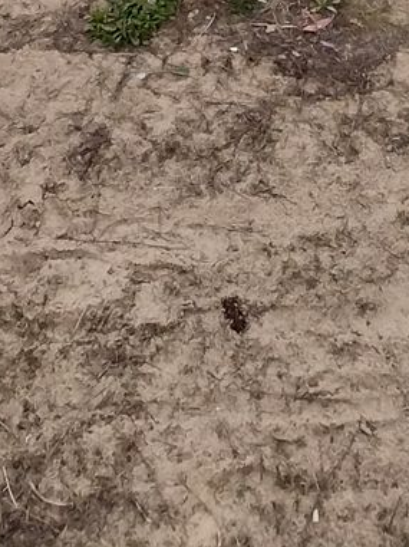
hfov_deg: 32.8
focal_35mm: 44
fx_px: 694
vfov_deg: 31.7
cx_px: 198
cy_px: -181
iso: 64
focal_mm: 1.13
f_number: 2.2
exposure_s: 1/630
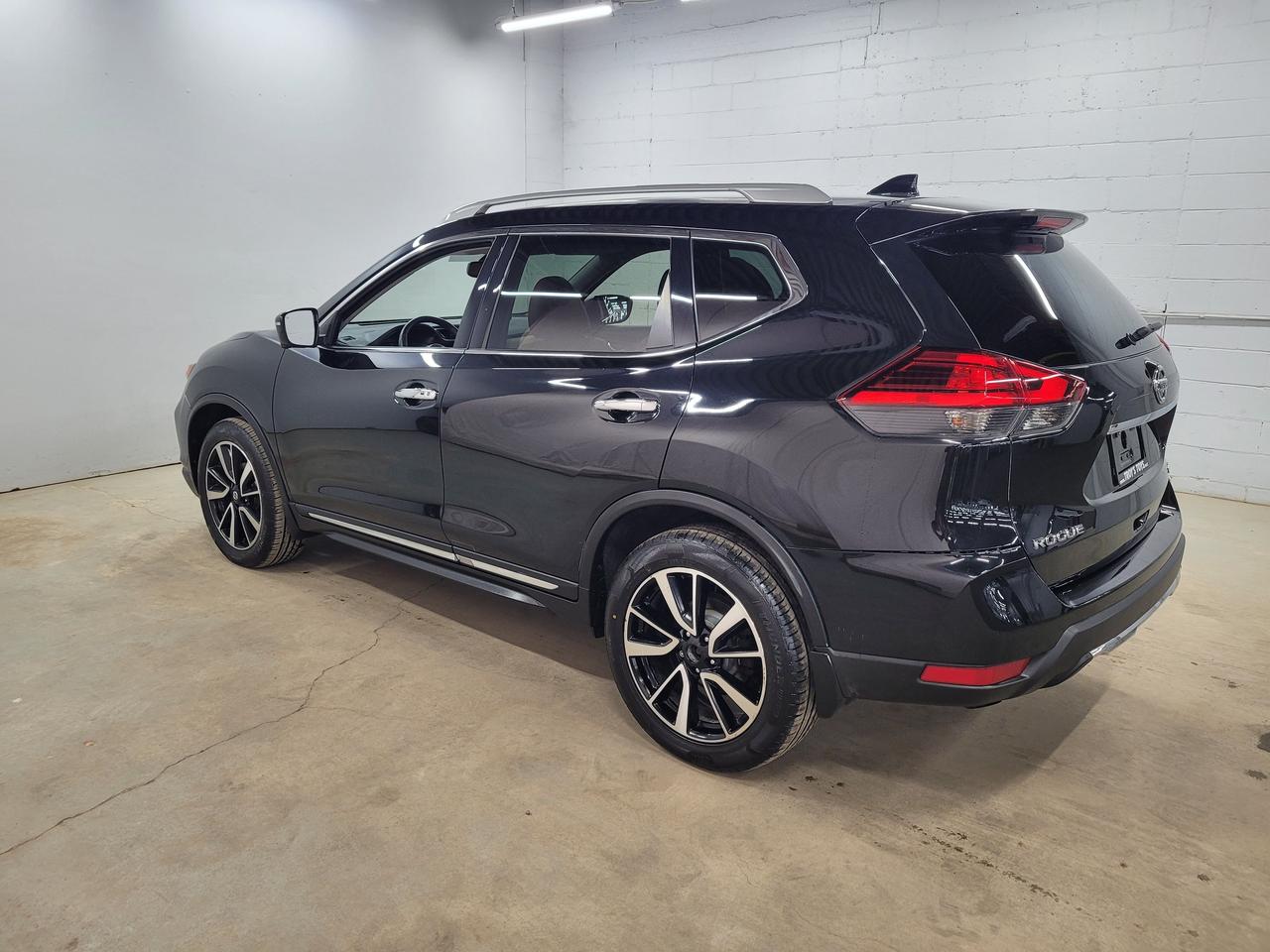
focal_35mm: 26
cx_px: 635
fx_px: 954
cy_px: 476
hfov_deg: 67.3
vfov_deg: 53.1
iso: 160
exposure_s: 1/120
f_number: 1.8
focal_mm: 5.4
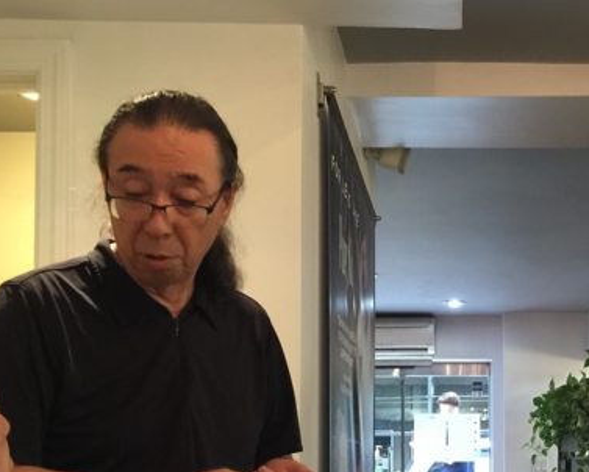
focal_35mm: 60
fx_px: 1046
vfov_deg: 24.7
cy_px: 419
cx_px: 467
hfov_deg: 30.7
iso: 125
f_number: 2.2
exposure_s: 1/15
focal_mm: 4.15
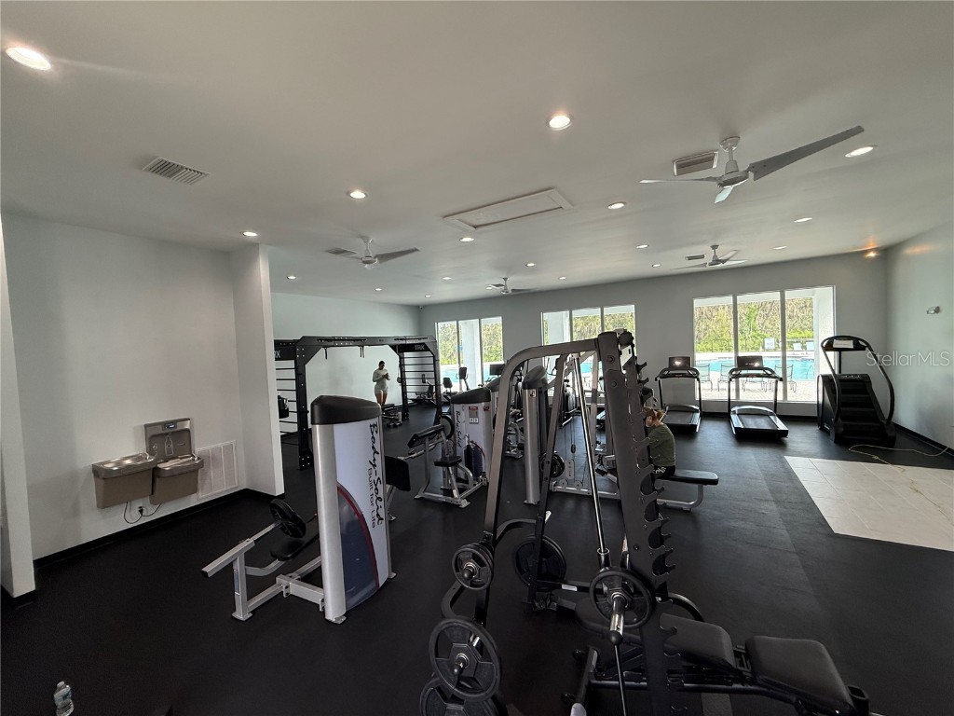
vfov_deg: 85.7
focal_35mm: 14
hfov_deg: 102.1
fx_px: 386
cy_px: 358
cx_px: 477
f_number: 2.2
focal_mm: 2.22
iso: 125
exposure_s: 1/120
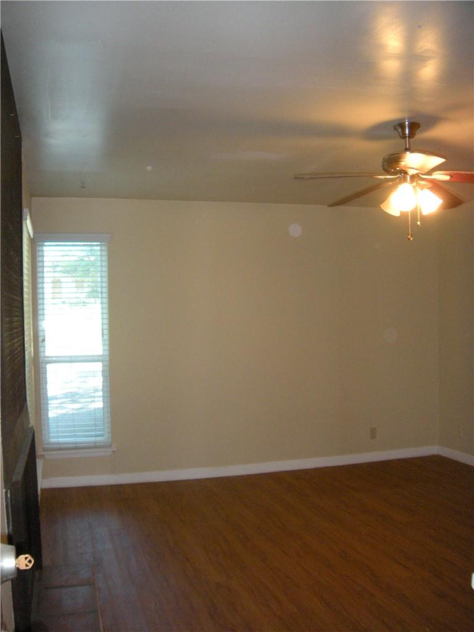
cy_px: 316
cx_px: 237
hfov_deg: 40.7
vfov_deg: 52.6
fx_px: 639
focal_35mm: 35
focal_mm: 5.9
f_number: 3.8
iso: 276
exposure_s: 1/44.1
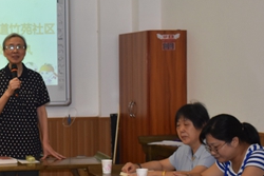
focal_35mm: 108
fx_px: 792
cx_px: 24
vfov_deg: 12.7
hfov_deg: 18.6
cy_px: 107
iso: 800
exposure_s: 1/80
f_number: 4.8
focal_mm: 36
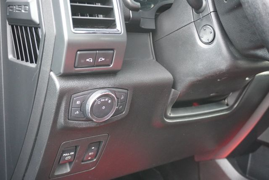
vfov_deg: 30.9
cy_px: 90
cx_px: 134
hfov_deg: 44.9
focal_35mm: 44
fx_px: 325
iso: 5000
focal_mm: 29
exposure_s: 1/160
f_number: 4.5
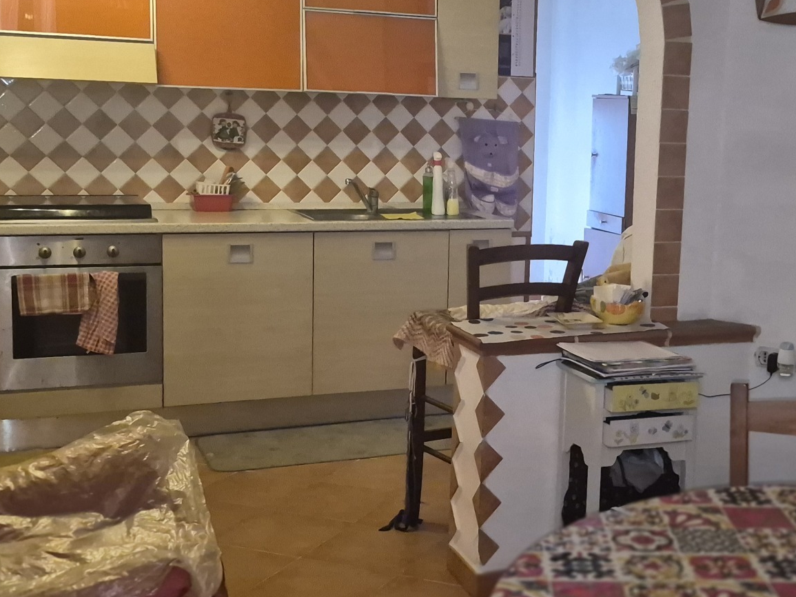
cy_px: 265
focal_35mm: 51
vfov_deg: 28.5
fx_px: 1173
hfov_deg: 36.9
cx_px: 563
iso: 1000
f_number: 1.8
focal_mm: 5.4
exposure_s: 1/100
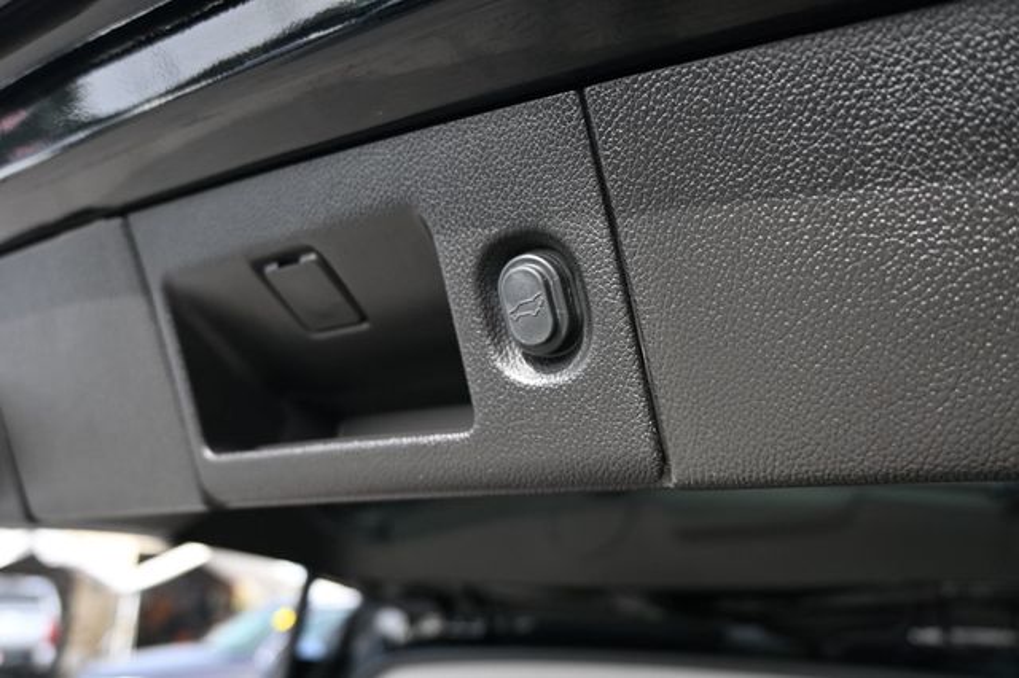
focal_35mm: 27
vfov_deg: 47.9
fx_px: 764
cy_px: 339
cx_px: 510
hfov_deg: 67.4
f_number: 4
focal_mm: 18
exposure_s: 1/250
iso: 360
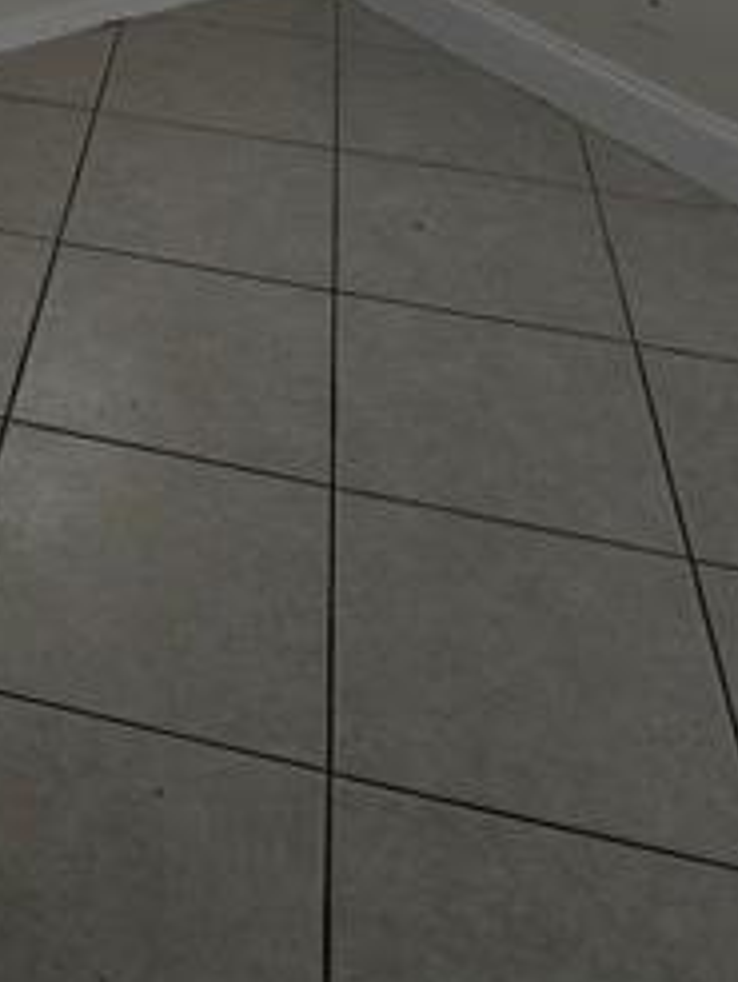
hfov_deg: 24.3
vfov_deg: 30.3
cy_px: -132
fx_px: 1589
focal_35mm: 56
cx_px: -88
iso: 1000
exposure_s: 1/120
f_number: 1.7
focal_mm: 6.3
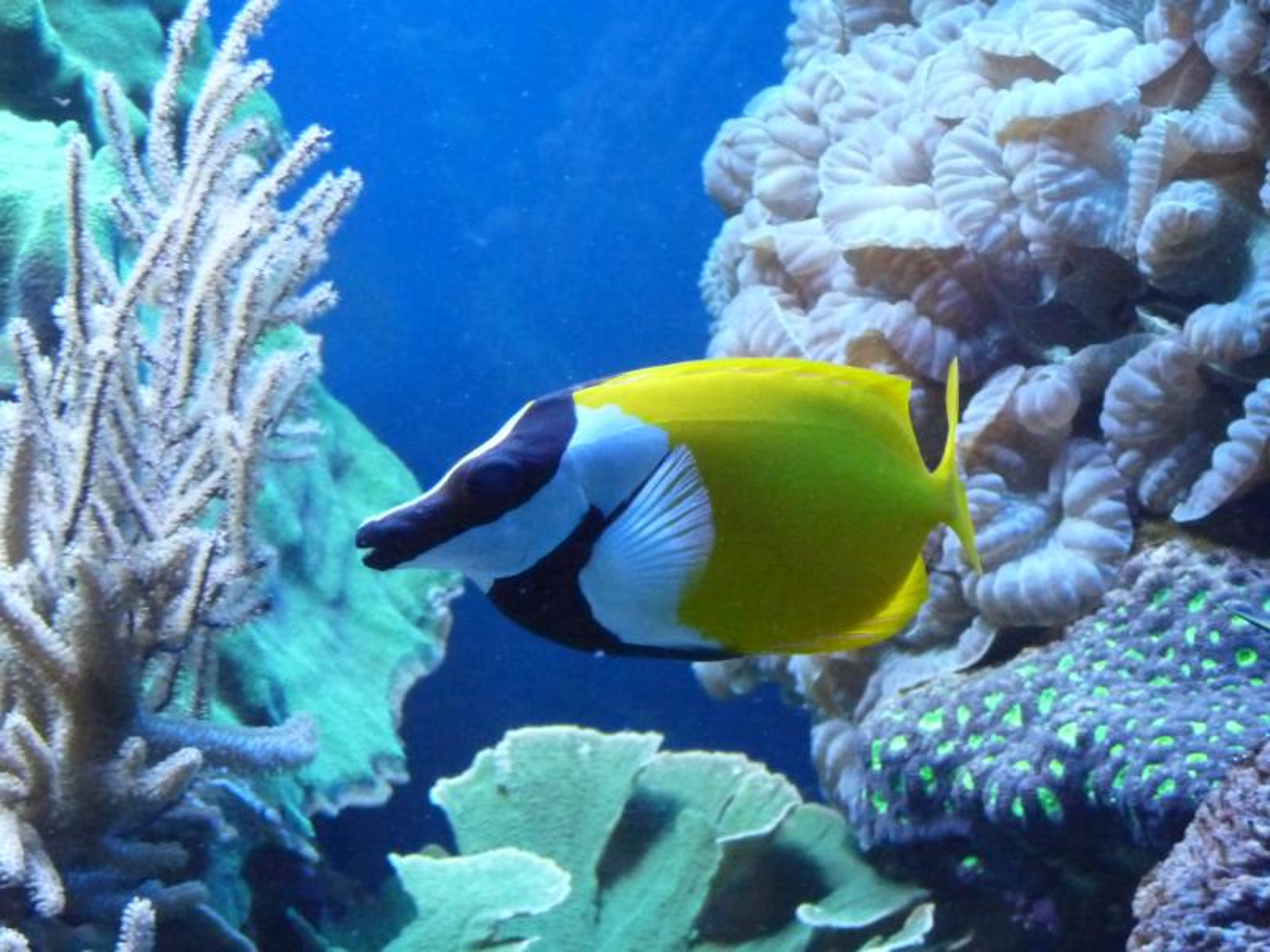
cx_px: 635
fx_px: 4329
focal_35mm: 118
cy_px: 476
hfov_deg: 16.7
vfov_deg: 12.6
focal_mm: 14.9
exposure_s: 1/125
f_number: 3.4
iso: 800
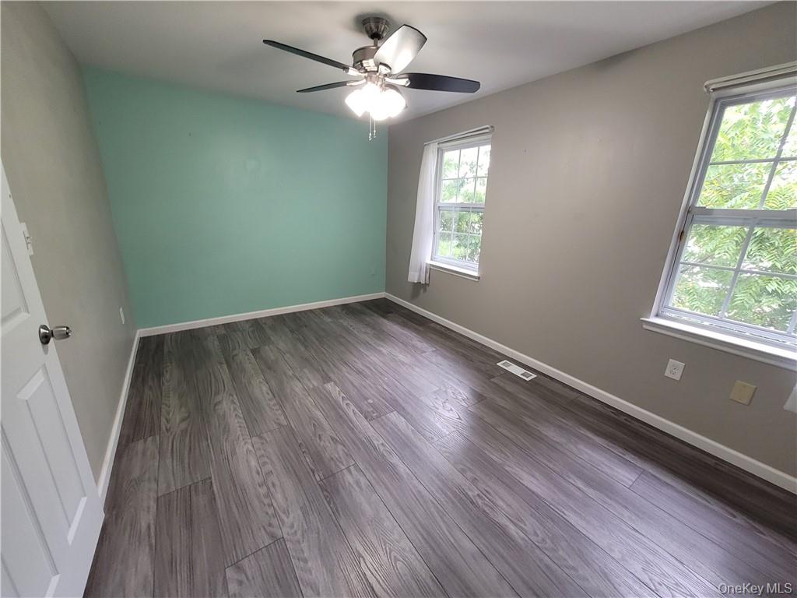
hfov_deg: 106.2
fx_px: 299
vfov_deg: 89.9
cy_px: 299
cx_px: 398
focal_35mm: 13
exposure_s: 1/60
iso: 160
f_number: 2.2
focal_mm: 1.74
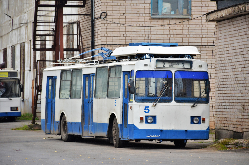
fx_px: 1449
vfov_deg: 6.5
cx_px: 124
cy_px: 82
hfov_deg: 9.8
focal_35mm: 210
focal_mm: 140
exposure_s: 1/200
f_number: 5.6
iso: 400
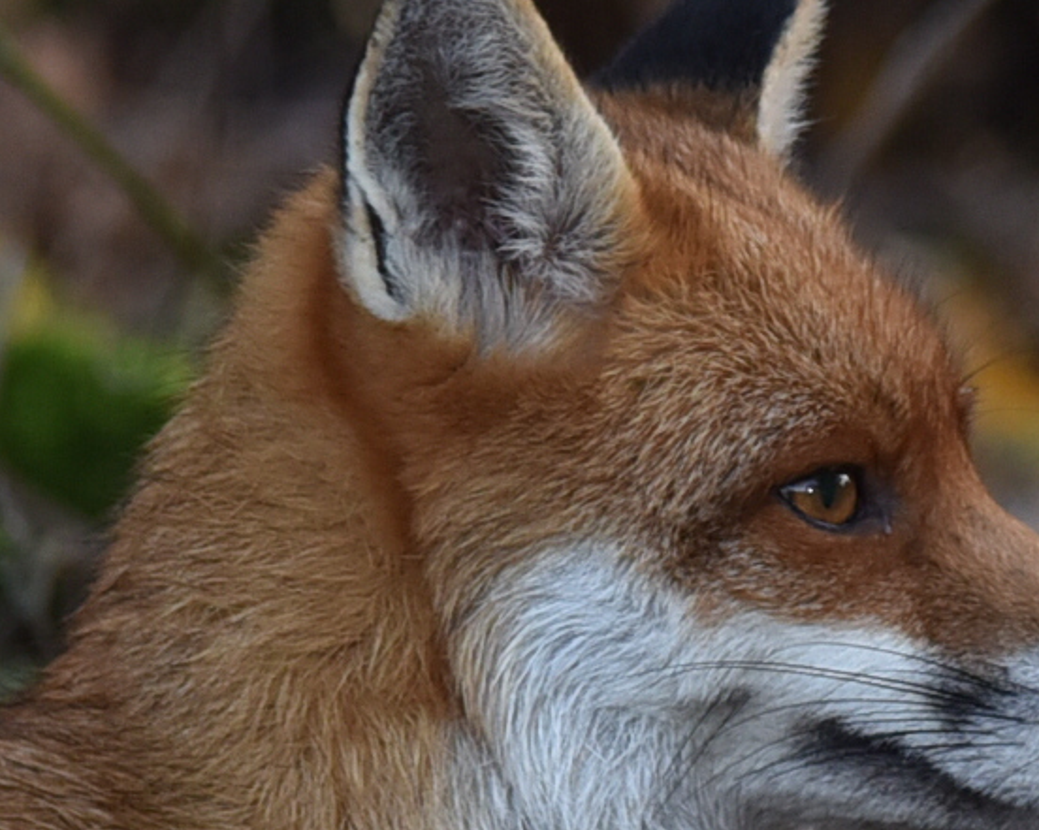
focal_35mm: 196
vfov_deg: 7.9
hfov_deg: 9.9
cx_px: 655
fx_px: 6024
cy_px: 439
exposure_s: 1/250
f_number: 4
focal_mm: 120
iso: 500
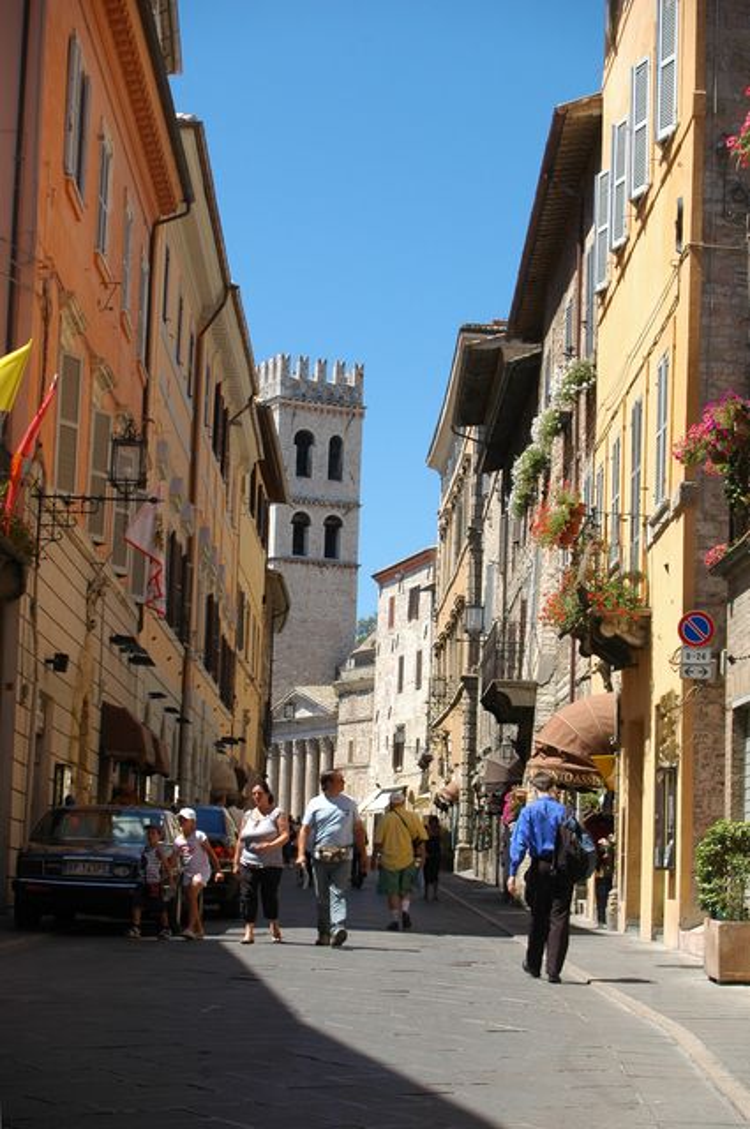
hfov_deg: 23.7
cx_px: 375
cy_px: 564
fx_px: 1786
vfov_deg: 35.1
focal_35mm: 57
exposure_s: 1/320
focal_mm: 38
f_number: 9
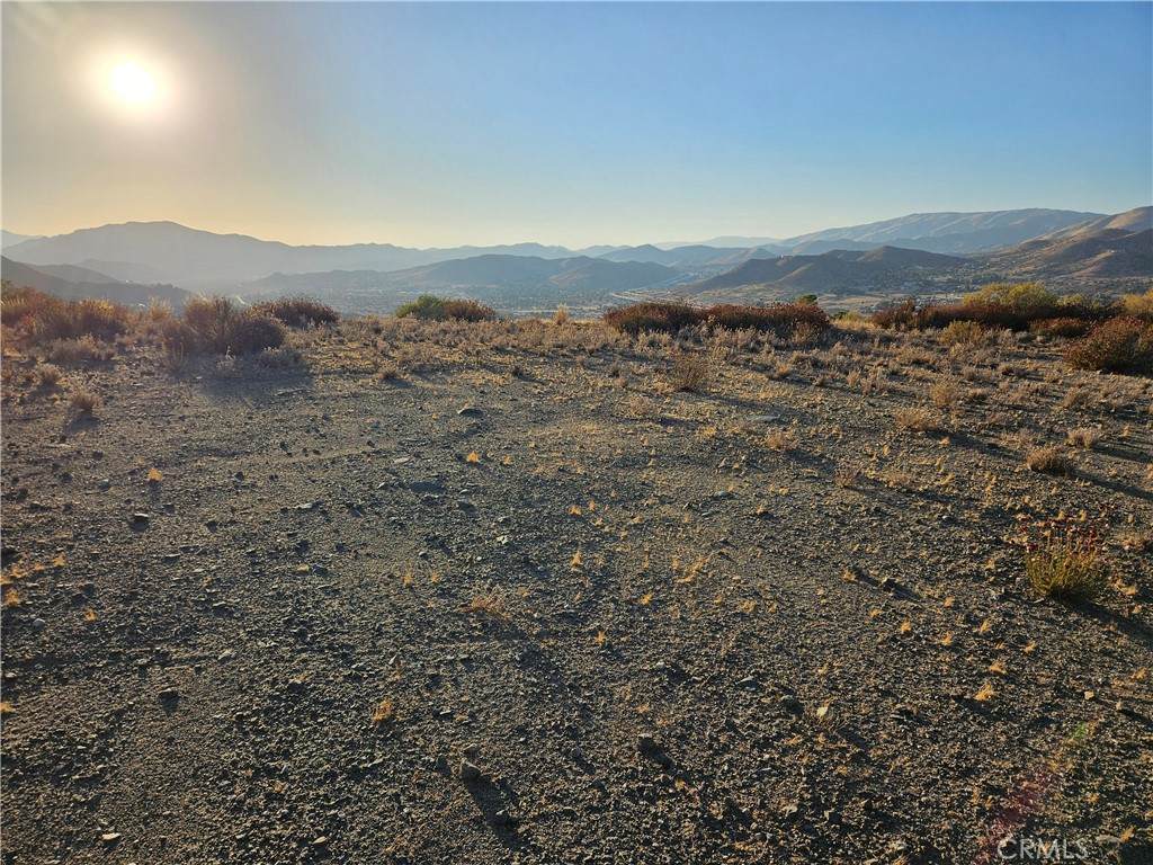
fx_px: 766
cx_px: 576
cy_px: 432
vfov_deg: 58.9
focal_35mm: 23
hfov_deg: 73.9
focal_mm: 5.4
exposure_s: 1/2417
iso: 25
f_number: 1.8
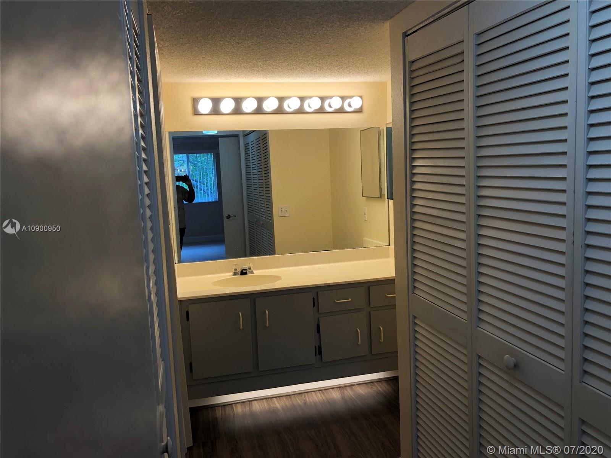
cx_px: 306
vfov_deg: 49.7
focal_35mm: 28
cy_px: 229
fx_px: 494
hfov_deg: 63.4
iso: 64
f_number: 1.8
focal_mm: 3.99
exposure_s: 1/120
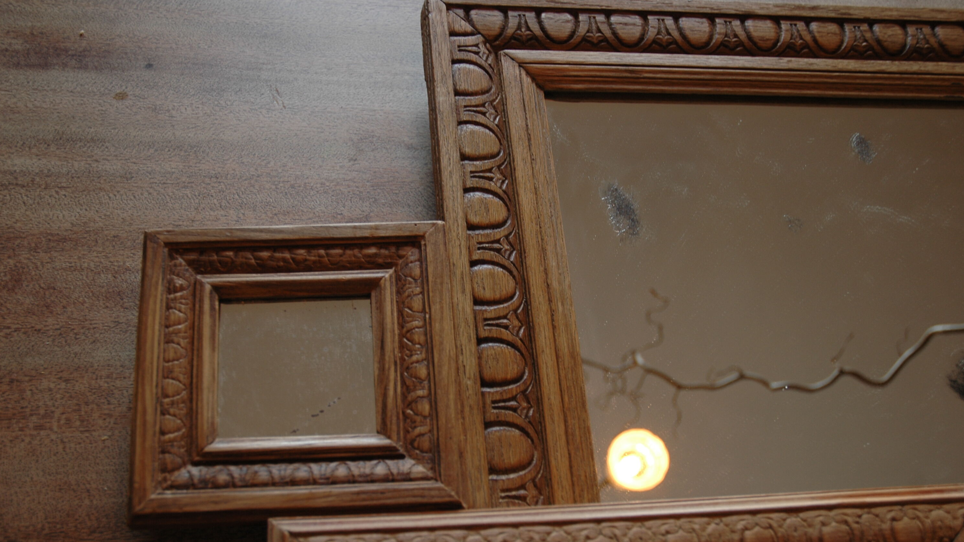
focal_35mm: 40
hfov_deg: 51.0
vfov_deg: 30.0
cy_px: 301
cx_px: 481
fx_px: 1010
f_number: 3.8
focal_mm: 25
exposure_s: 1/13
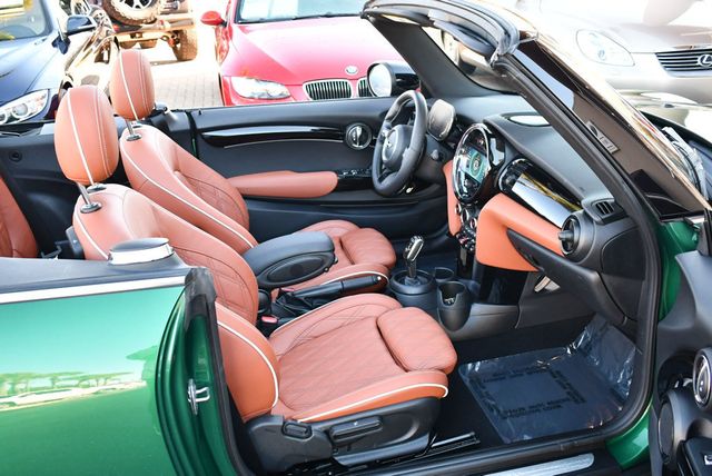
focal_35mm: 36
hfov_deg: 53.1
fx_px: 713
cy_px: 238
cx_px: 356
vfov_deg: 36.9
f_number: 3.5
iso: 800
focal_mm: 18
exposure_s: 1/200
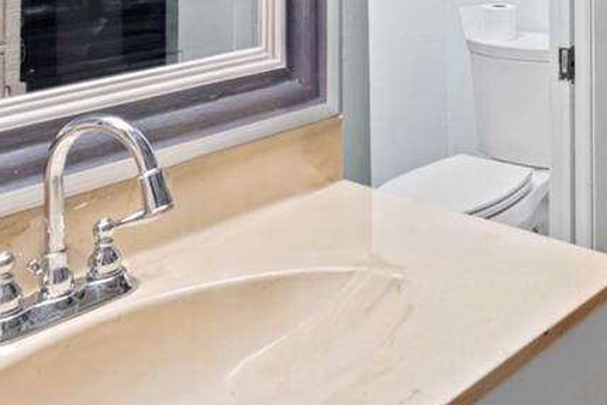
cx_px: 655
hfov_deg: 33.6
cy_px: -143
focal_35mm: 52
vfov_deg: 22.7
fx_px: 876
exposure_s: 1/2
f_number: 8
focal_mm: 14
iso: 800
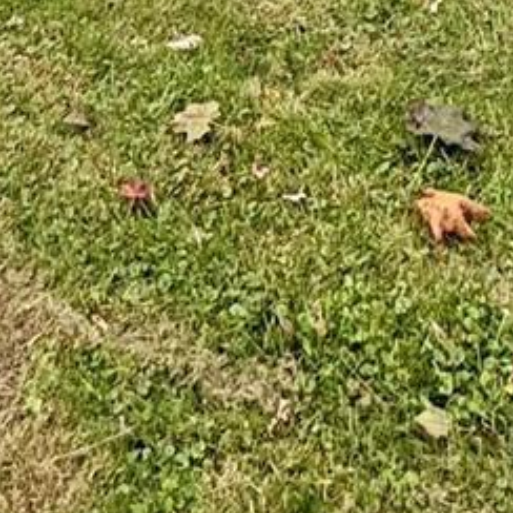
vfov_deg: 15.0
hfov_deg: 22.2
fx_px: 1308
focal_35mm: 78
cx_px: 261
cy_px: -675
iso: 40
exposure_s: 1/610
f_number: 2.2
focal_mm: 2.22
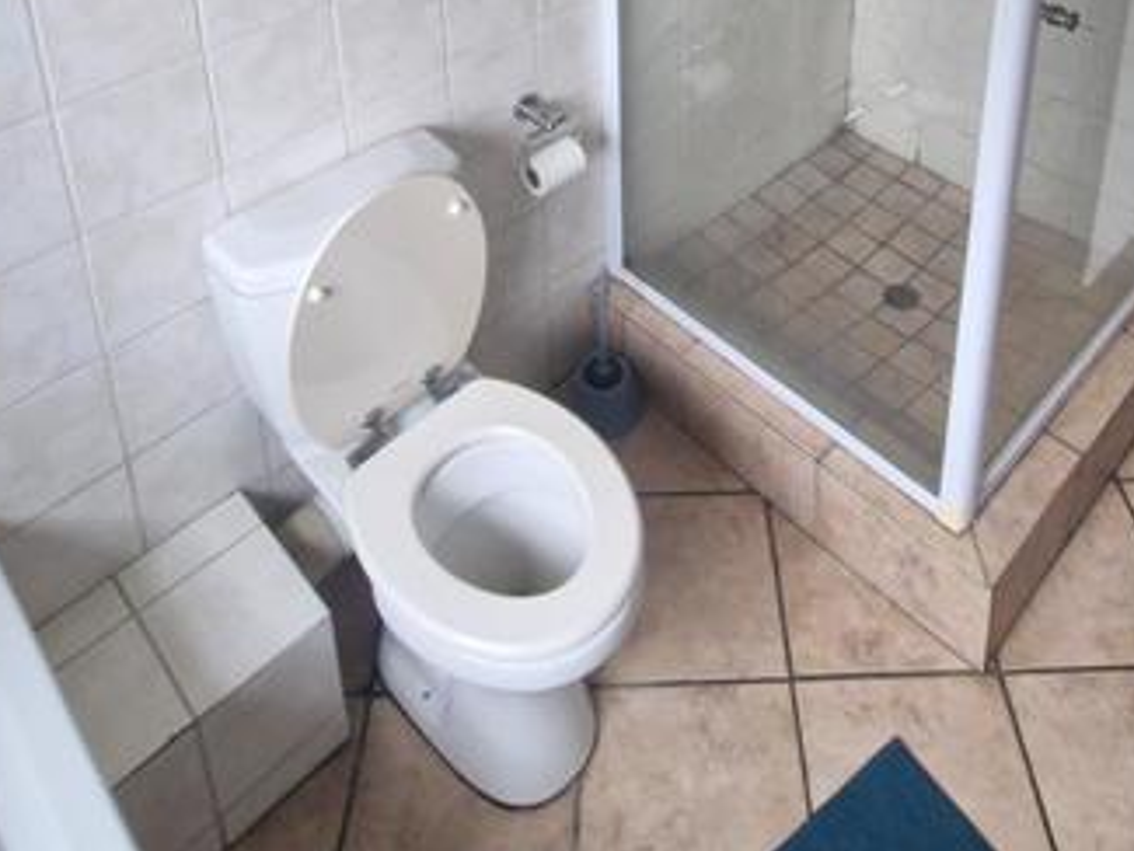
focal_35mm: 32
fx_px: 1049
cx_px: 621
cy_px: -164
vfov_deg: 35.2
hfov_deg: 56.7
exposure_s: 1/50
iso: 200
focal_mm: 1.74
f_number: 2.2
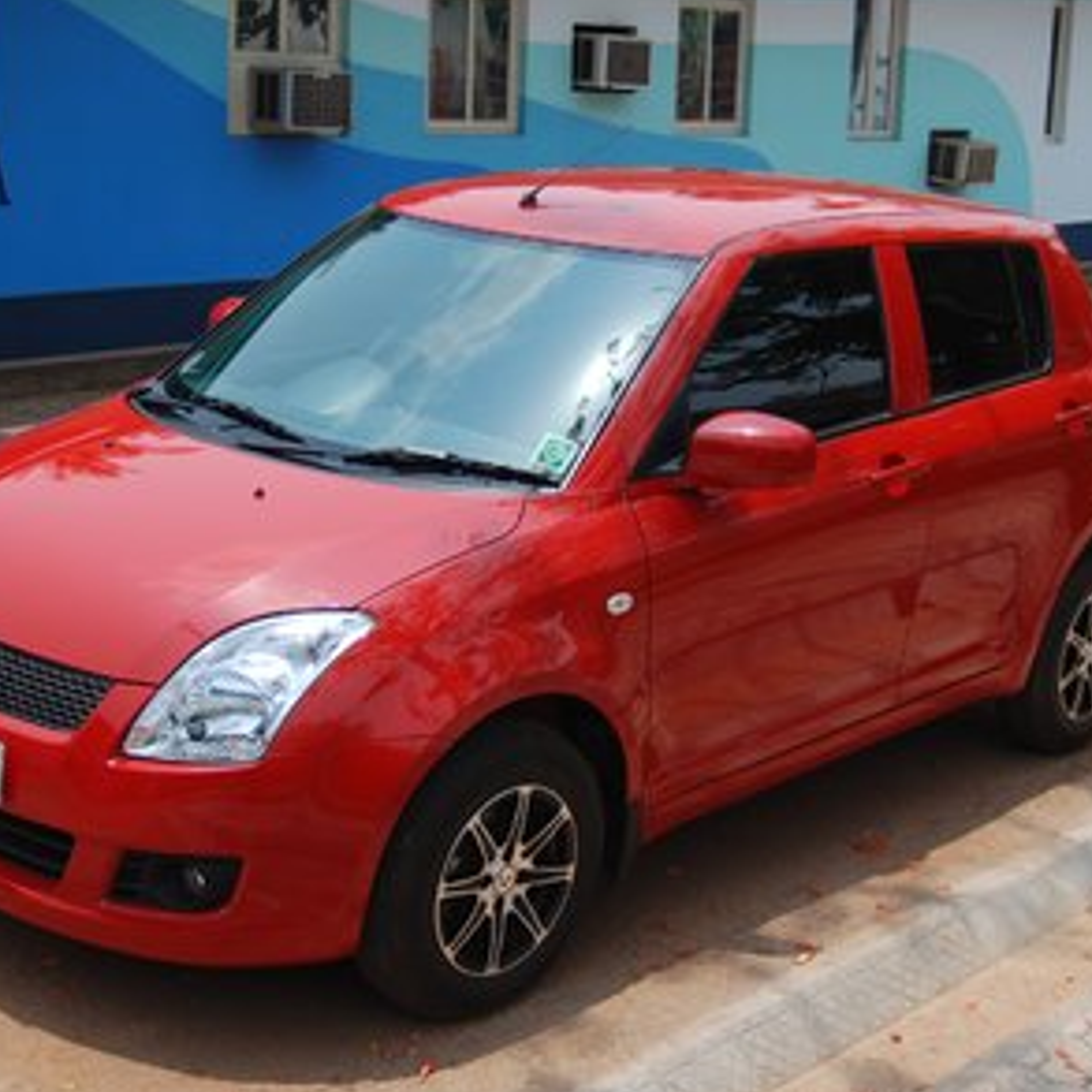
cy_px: 548
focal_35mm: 55
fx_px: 1963
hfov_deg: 31.1
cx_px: 522
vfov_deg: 31.1
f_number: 3.5
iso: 100
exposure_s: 1/640
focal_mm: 28
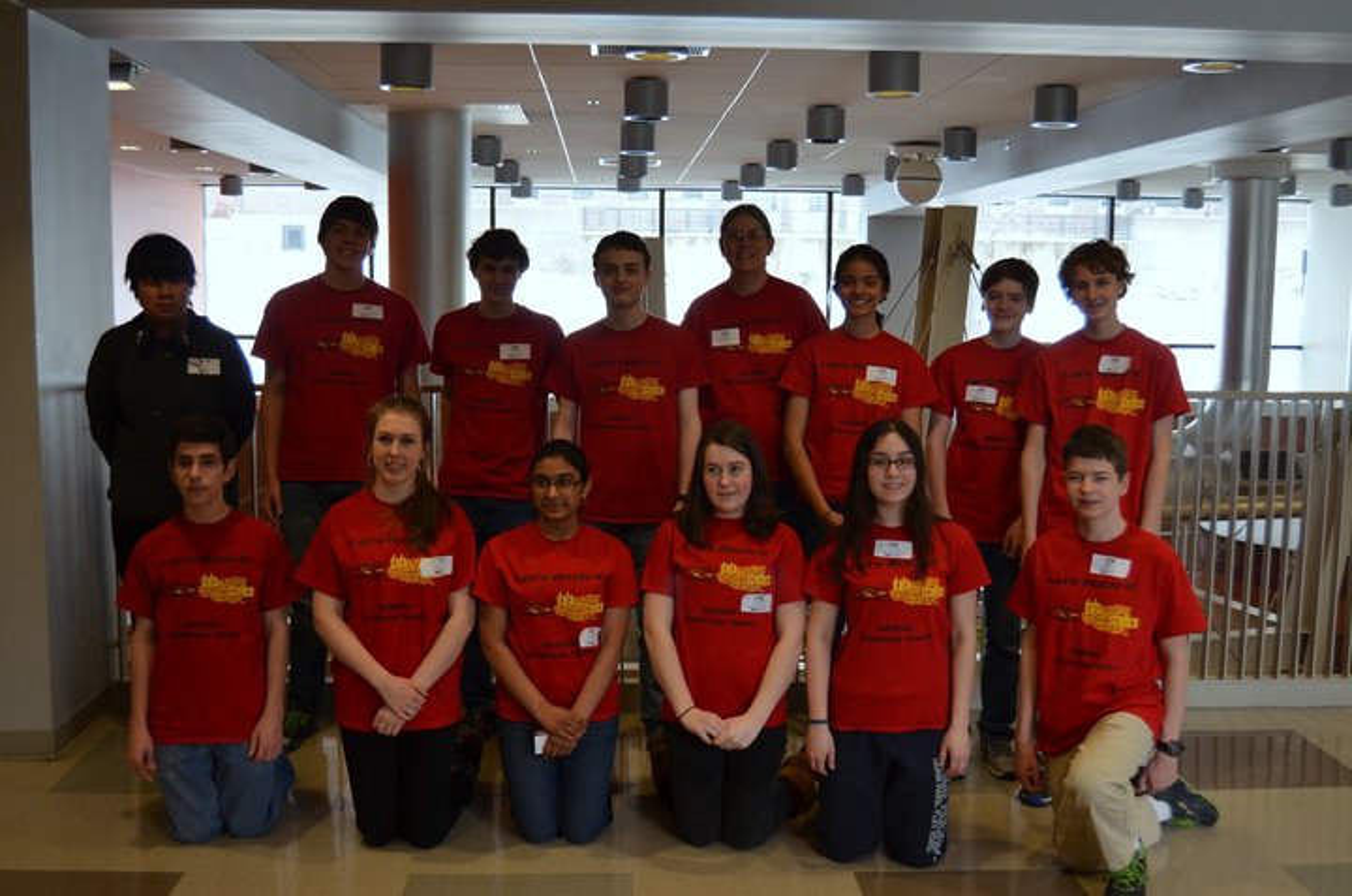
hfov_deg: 49.6
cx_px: 676
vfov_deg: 34.1
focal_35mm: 39
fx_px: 1462
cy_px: 448
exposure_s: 1/60
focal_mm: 26
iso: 400
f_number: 4
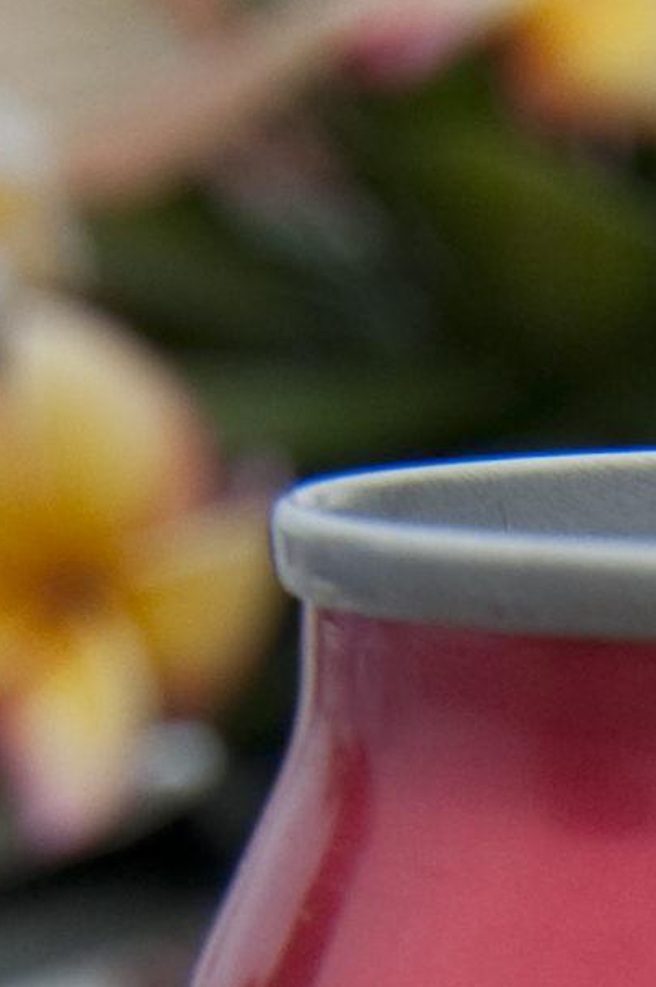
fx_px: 6410
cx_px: 1702
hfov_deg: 5.6
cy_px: 2220
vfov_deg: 8.2
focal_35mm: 234
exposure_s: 1/400
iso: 200
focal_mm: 22
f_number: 10
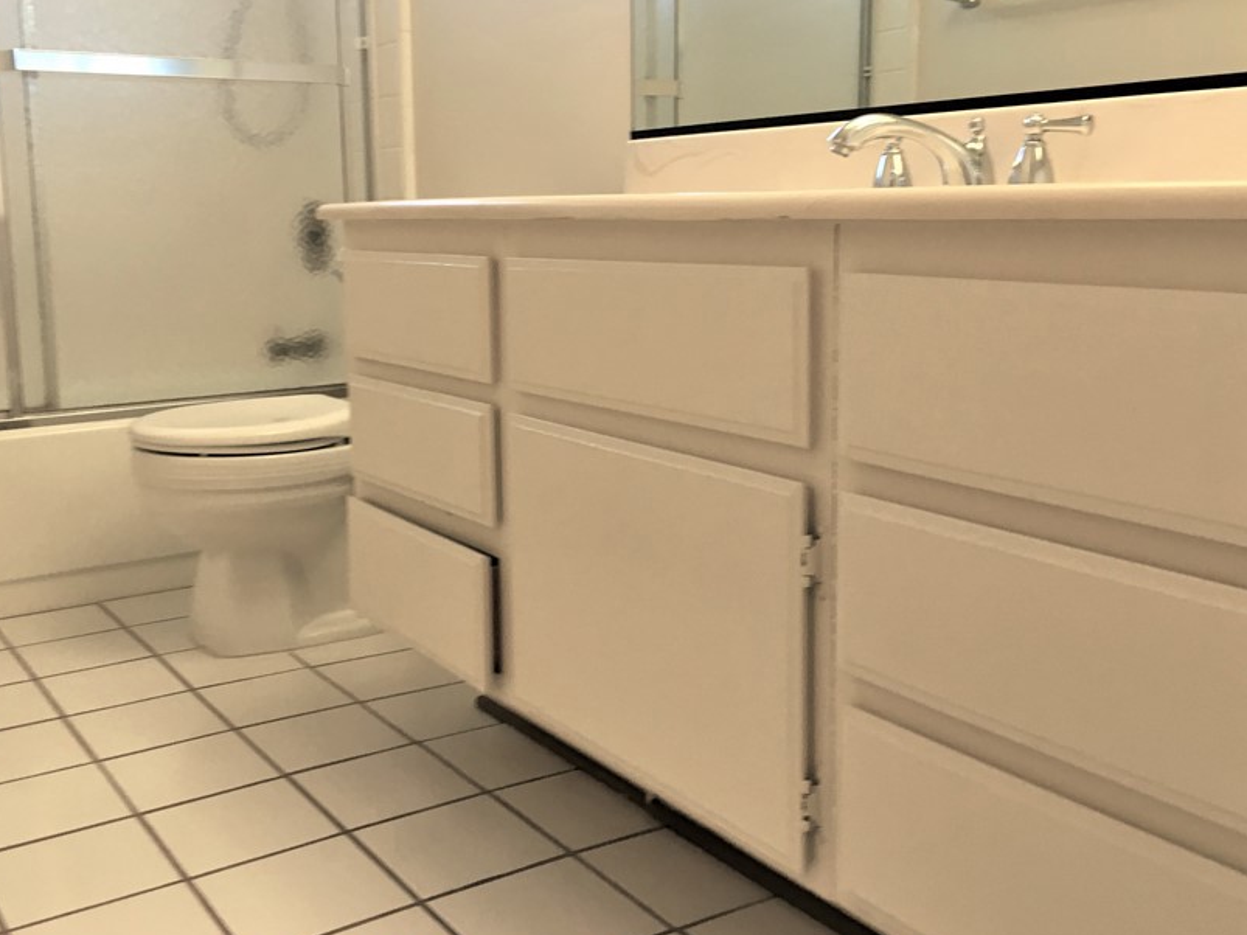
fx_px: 1333
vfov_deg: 38.5
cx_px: 528
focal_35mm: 37
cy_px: 385
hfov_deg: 50.0
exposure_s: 1/30
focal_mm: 4.15
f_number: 2.2
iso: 64
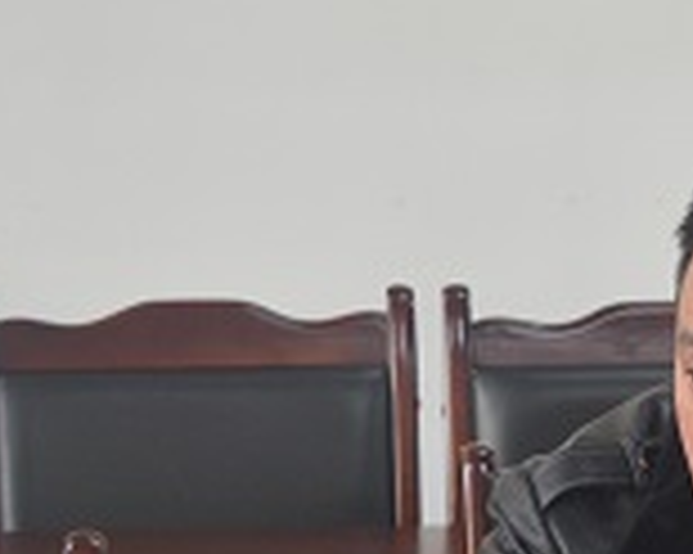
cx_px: 819
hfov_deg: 9.9
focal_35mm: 192
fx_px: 3932
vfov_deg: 8.0
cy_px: 432
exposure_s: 1/30
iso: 400
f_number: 4.8
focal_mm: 35
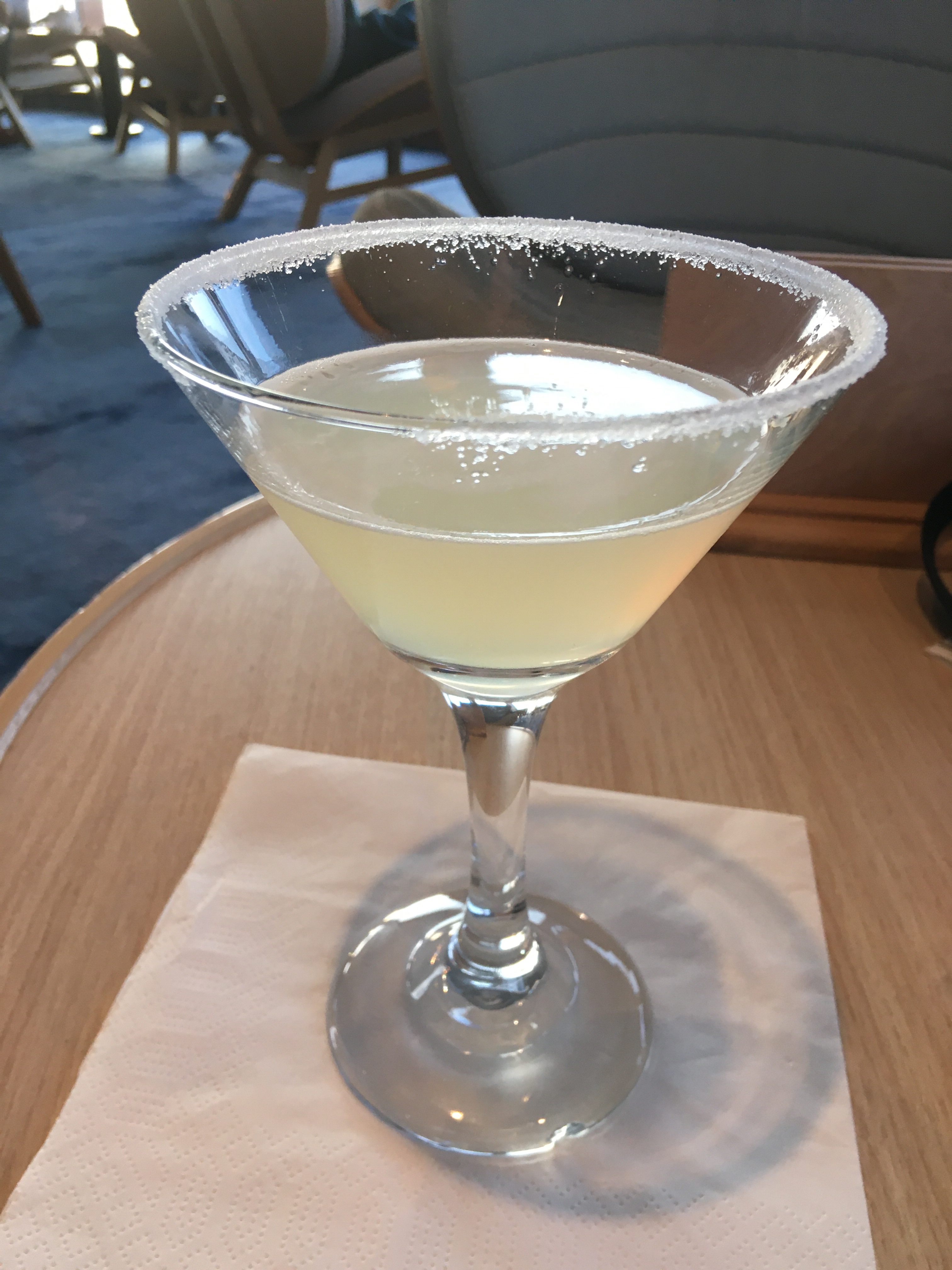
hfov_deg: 48.2
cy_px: 635
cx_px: 476
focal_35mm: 29
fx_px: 1063
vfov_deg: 61.7
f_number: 2.2
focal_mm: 4.15
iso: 100
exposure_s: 1/33
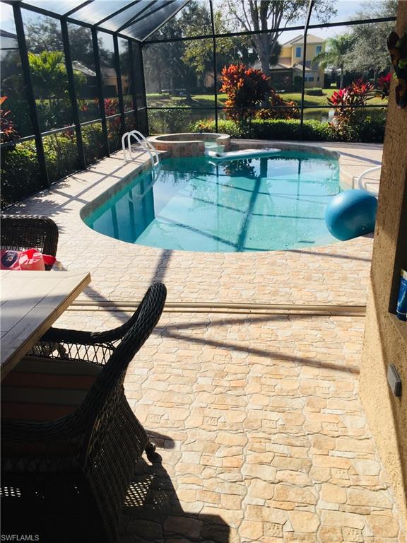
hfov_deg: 48.2
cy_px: 272
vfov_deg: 61.7
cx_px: 204
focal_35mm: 29
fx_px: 455
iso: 32
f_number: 2.2
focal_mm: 4.15
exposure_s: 1/989
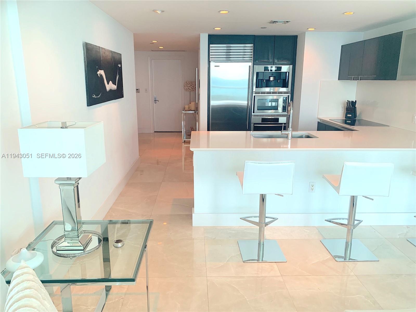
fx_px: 312
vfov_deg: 53.1
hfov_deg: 67.3
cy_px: 156
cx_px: 208
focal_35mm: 26
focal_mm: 4.25
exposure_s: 1/120
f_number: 1.8
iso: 80
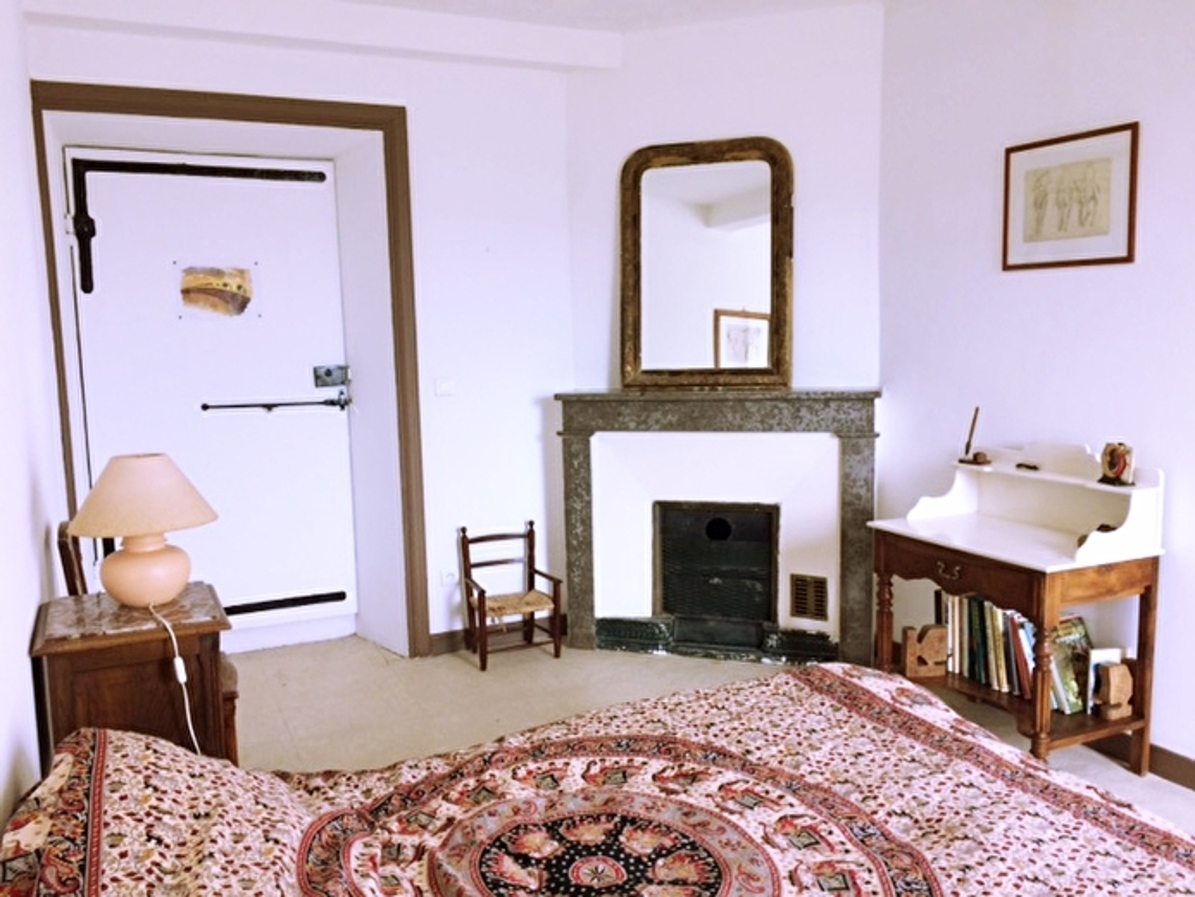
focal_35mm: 29
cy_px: 448
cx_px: 598
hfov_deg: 61.7
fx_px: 1001
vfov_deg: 48.2
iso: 40
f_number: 2.2
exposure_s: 1/33
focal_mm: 4.15
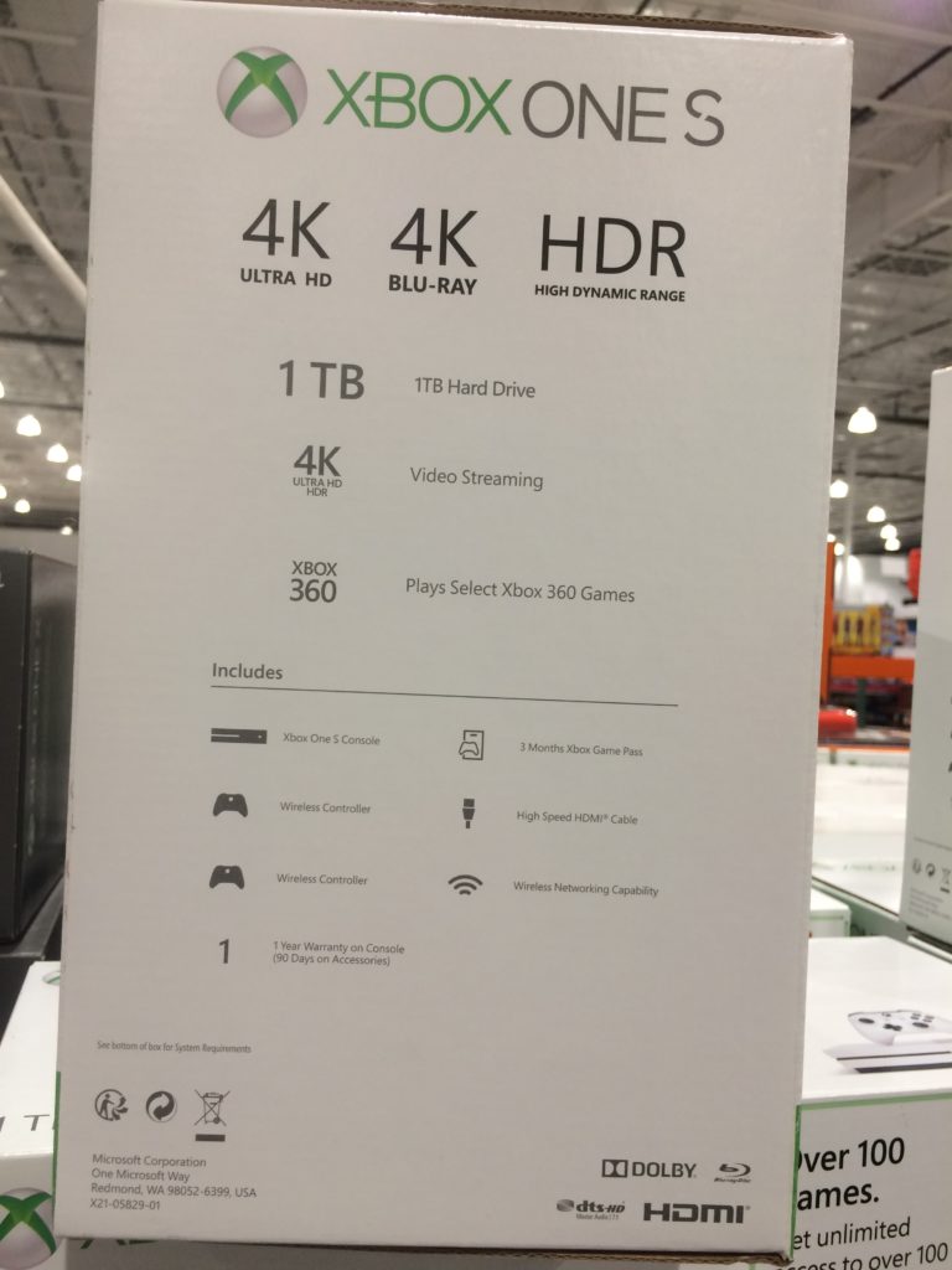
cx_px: 476
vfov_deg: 61.7
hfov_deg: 48.2
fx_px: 1063
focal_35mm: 29
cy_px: 635
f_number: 2.2
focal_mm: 4.15
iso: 50
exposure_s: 1/30
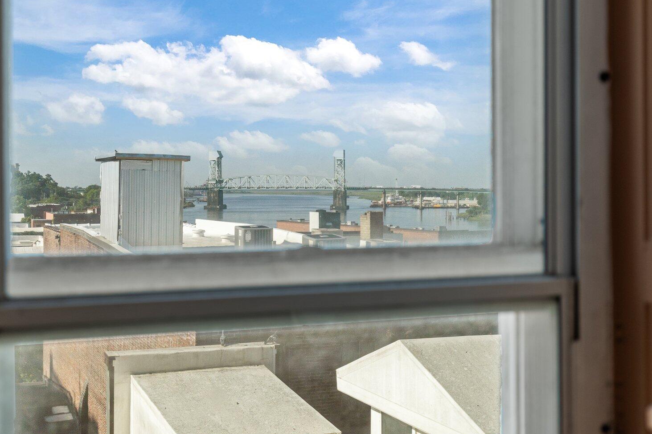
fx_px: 887
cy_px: 203
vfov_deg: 27.5
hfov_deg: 40.3
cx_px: 278
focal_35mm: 49
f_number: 4
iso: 320
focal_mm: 35
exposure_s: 1/200
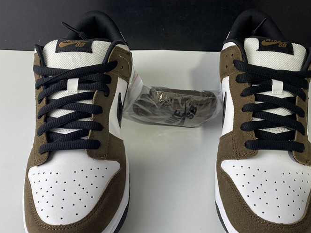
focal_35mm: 39
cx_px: 174
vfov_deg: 36.7
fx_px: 350
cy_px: 140
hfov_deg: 47.8
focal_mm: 4.25
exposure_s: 1/80
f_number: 1.8
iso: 125
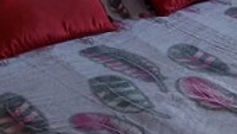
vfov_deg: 9.1
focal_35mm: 128
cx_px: 349
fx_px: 805
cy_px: -92
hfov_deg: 15.5
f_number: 1.8
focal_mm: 5.23
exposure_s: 1/100
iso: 64
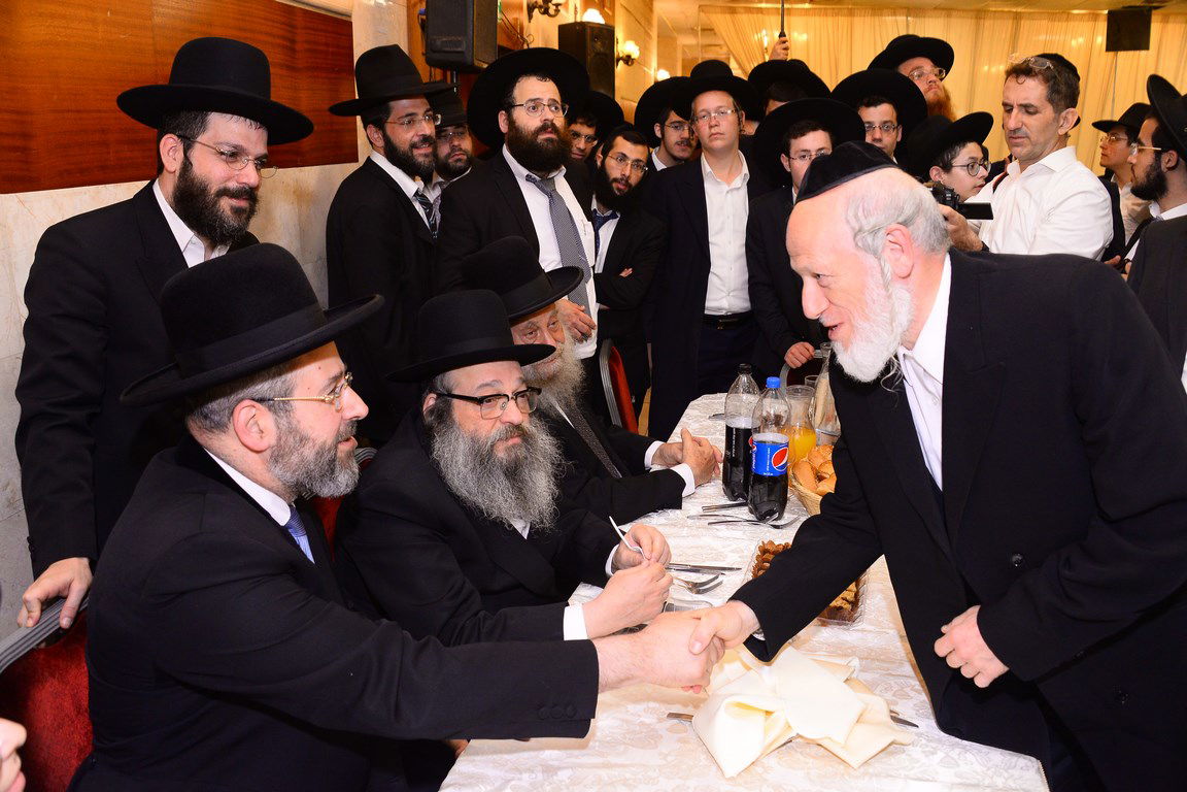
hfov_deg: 65.5
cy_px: 396
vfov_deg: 46.4
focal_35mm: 28
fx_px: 923
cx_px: 594
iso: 2000
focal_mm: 28
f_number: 5.6
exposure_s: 1/160
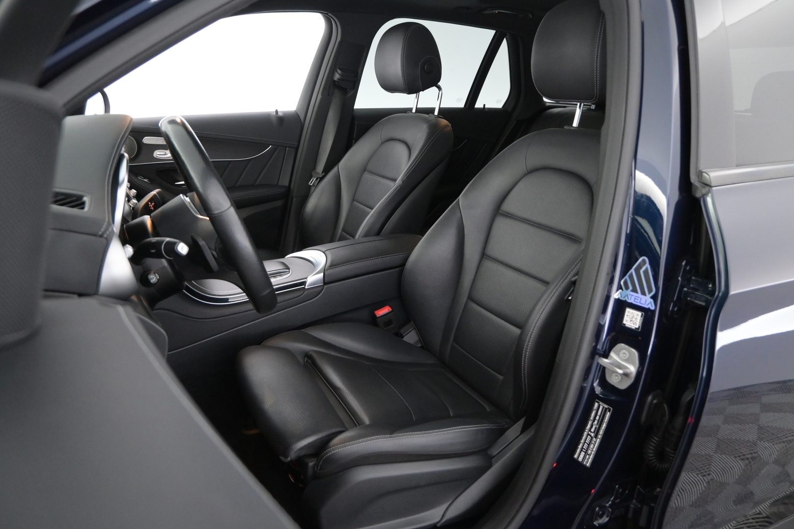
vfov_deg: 51.3
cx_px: 385
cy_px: 254
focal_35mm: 25
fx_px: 551
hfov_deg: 71.5
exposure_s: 1/40
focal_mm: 16
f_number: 3.5
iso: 2500
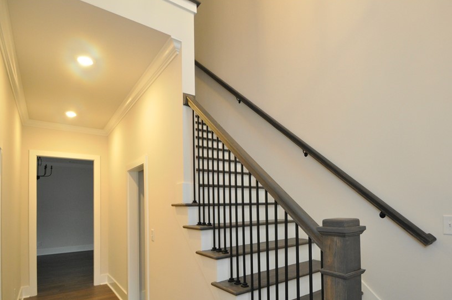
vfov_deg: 60.5
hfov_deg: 82.4
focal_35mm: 20
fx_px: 251
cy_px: 196
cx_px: 284
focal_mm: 10
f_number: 4
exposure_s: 1/60
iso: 800
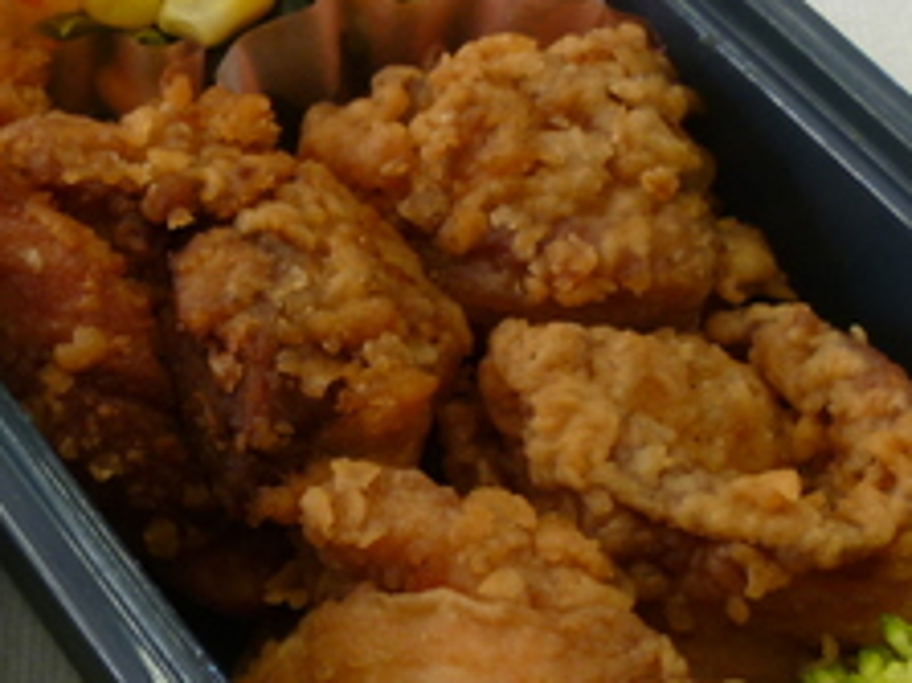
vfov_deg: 21.1
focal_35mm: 69
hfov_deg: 27.2
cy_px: 499
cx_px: 86
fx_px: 1817
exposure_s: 1/60
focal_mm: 4.3
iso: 80
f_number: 2.2
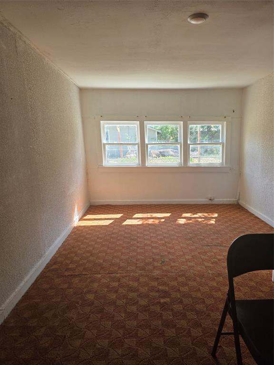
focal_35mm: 23
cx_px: 137
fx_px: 243
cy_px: 182
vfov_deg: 73.9
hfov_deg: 58.9
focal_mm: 6.3
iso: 32
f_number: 1.7
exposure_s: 1/180
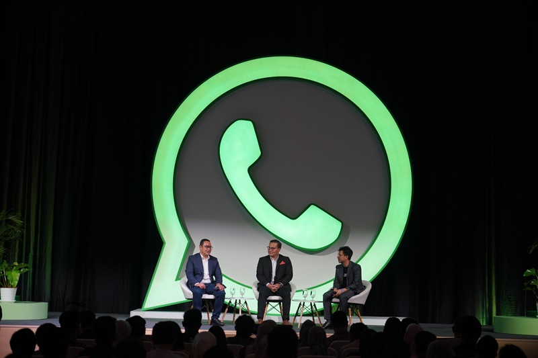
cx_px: 269
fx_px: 1076
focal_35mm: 72
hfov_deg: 28.1
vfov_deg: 18.9
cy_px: 179
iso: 400
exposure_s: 1/200
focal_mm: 72
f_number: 2.8
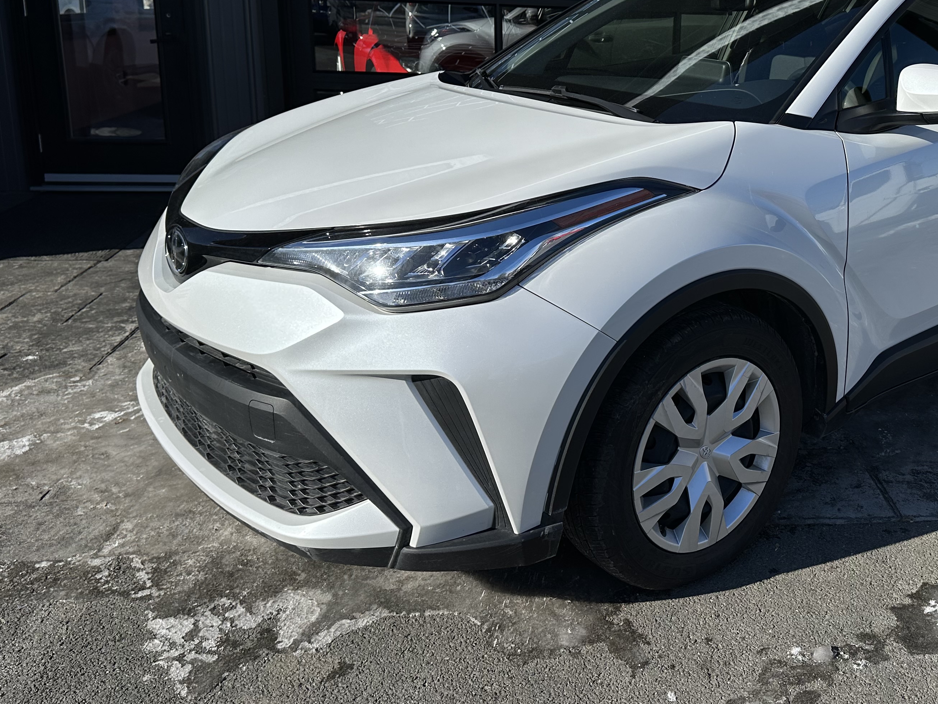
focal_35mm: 37
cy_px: 239
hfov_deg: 48.9
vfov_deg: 38.3
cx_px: 655
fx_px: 1003
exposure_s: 1/7042
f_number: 1.78
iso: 80
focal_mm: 6.86
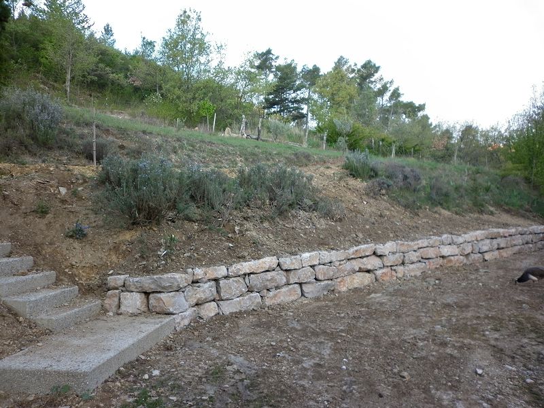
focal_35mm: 28
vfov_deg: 49.7
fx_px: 440
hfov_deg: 63.4
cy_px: 204
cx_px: 272
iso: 80
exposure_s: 1/100
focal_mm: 5
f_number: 2.8
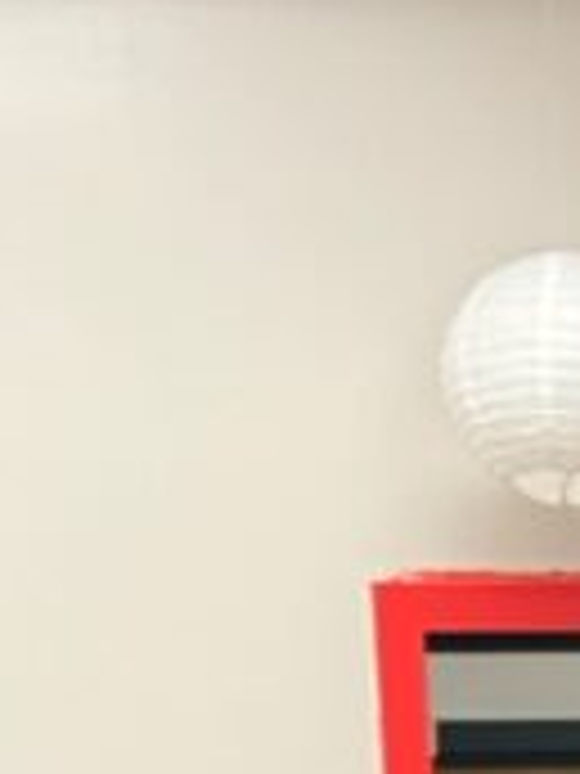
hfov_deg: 5.1
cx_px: 1142
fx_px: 6367
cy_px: 2043
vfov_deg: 6.5
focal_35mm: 285
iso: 160
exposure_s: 1/60
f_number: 1.78
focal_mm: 6.76
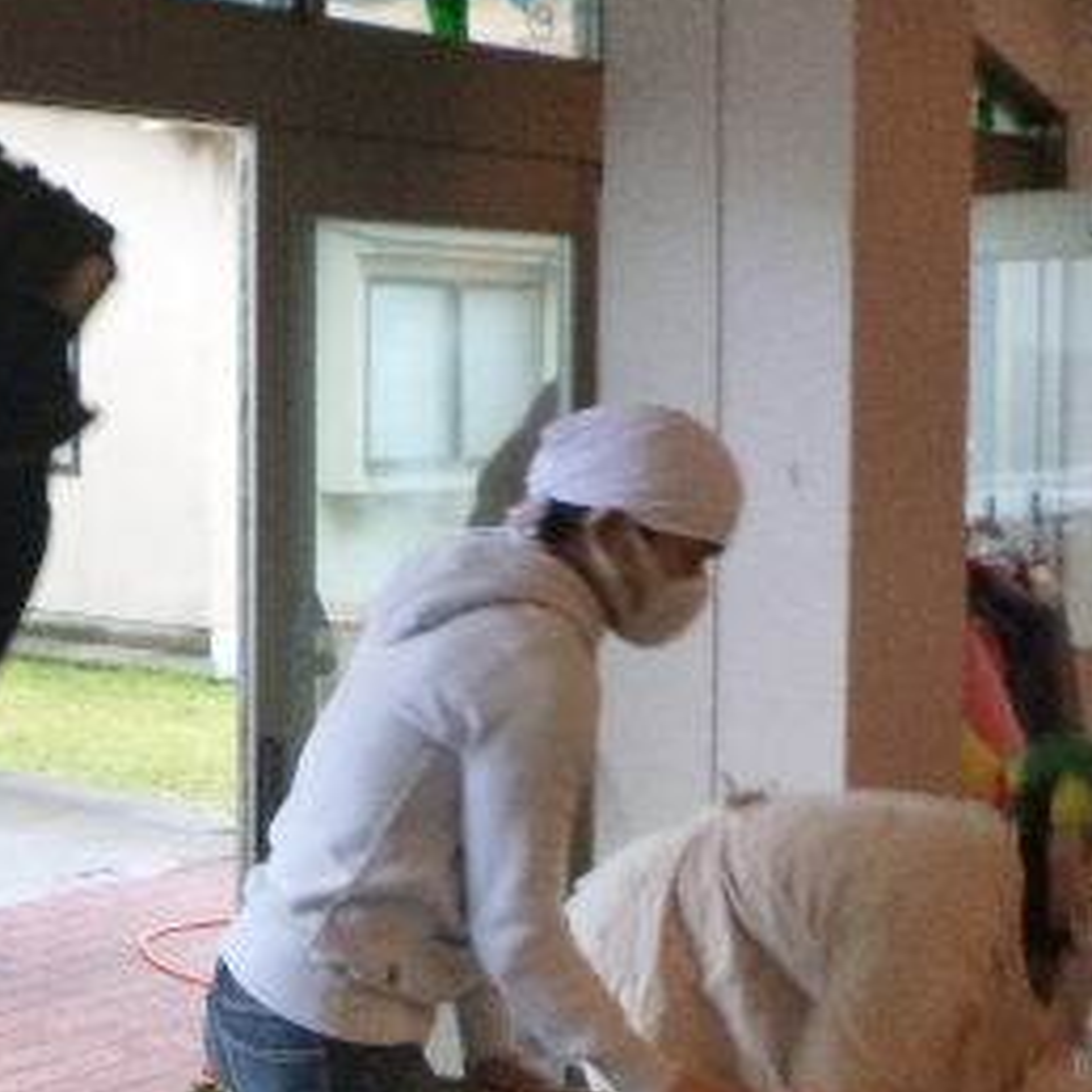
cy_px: 514
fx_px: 2106
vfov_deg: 29.1
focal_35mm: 59
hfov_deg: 26.0
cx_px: -215
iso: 400
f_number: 3.9
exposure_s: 1/15
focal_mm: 4.5
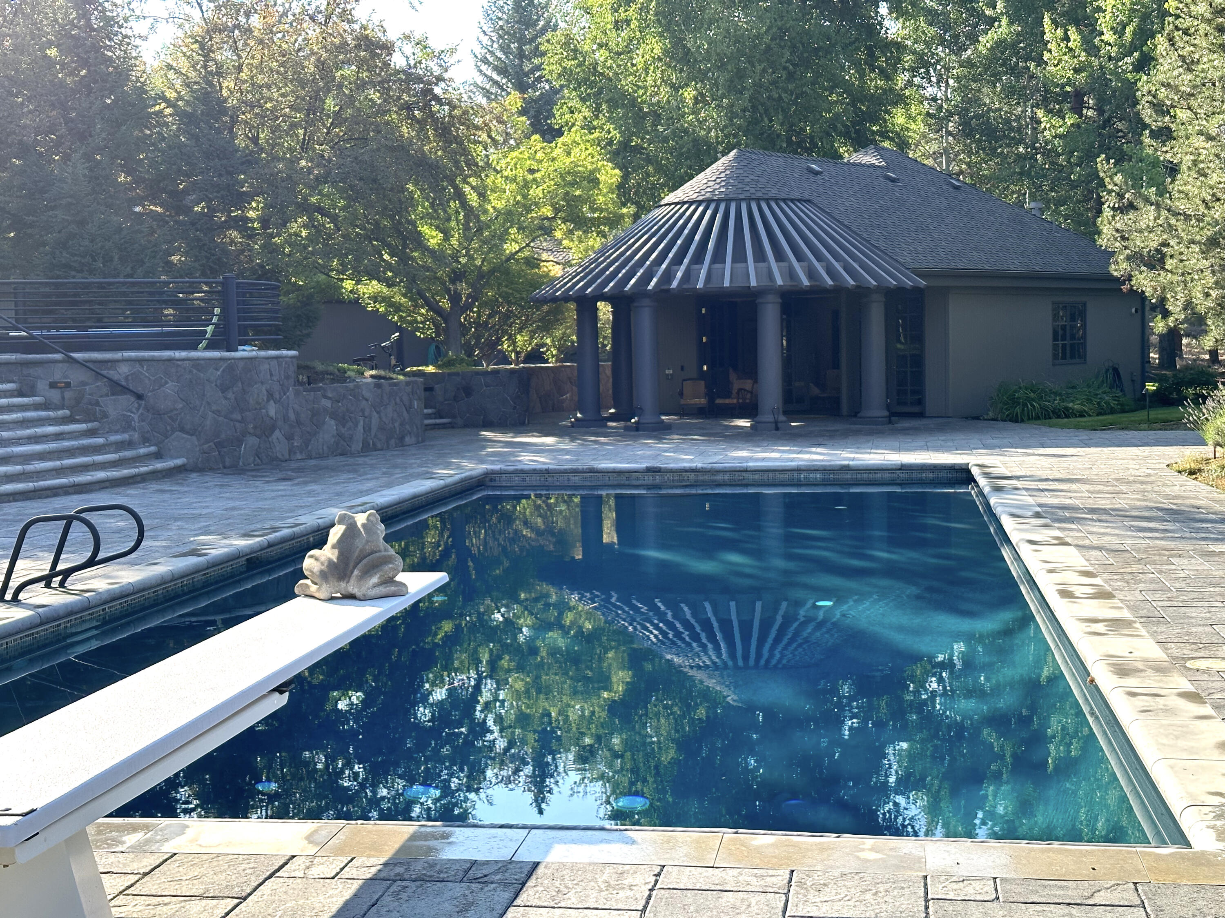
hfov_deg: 39.7
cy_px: 459
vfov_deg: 30.3
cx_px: 612
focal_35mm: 48
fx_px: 1699
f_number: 1.78
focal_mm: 6.86
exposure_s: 1/962
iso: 64
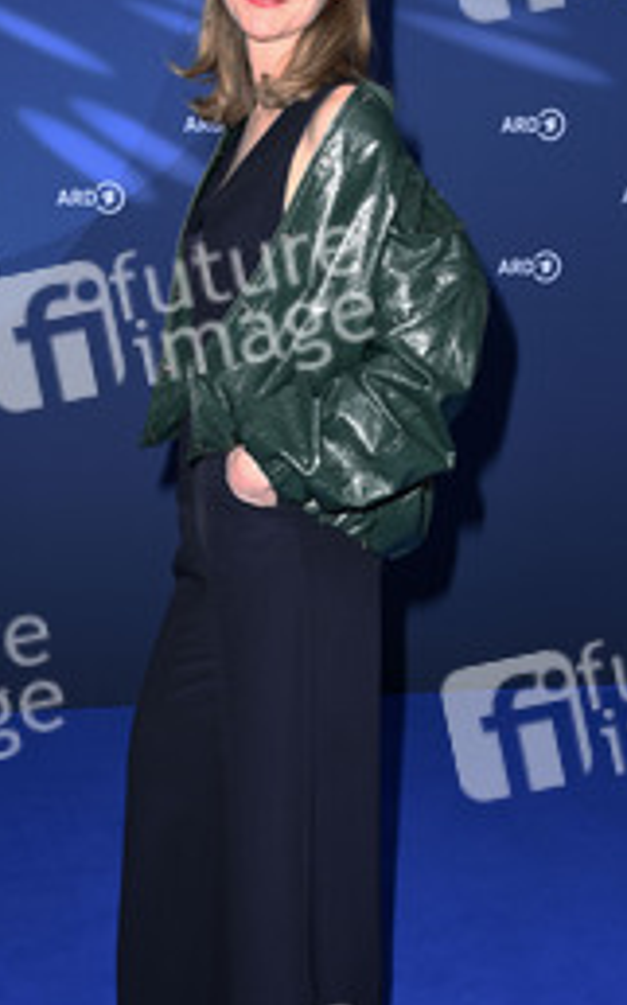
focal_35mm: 71
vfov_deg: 29.0
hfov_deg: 18.3
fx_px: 1943
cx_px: 288
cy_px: 514
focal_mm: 45
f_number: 6.3
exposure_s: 1/250
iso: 640
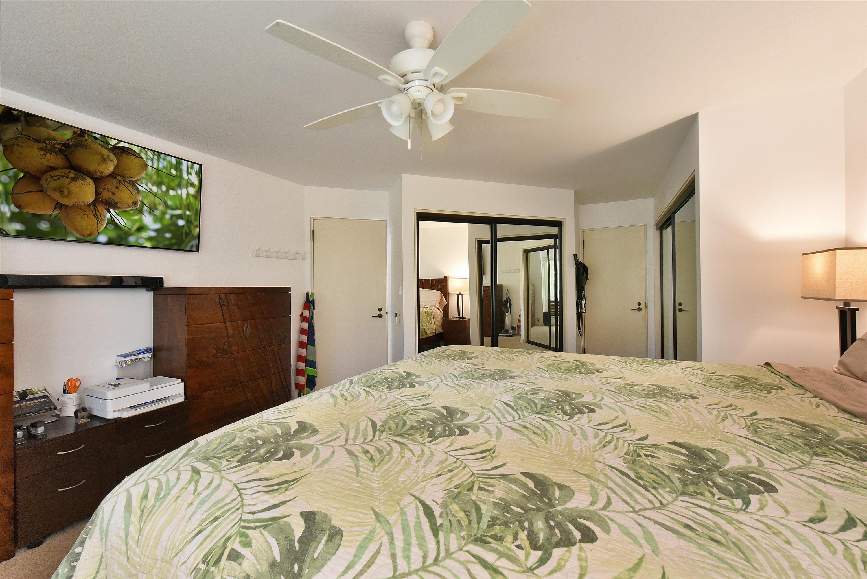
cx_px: 434
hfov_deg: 100.4
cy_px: 290
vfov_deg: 77.4
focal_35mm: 15
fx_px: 361
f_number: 16
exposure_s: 1/15
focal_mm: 15
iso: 6400
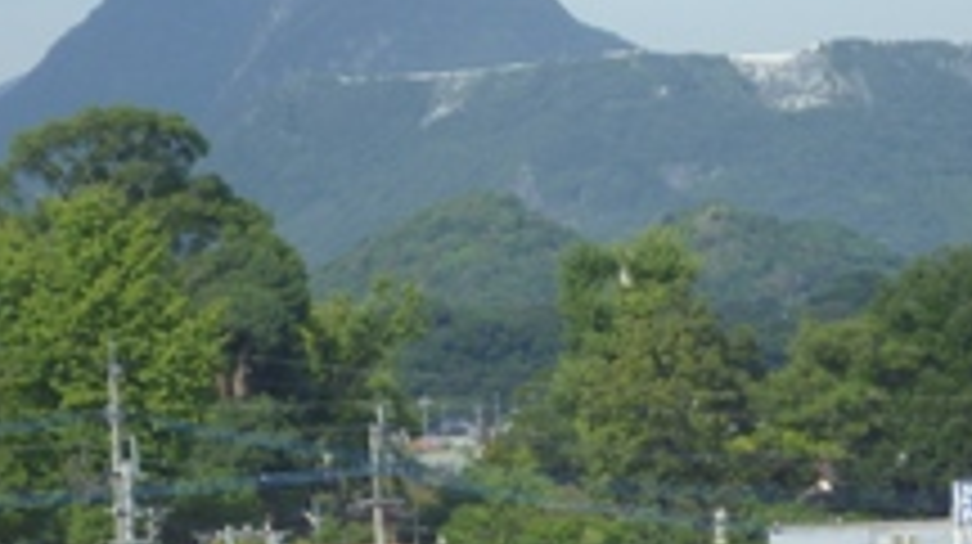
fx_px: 5819
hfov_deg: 9.5
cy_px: 126
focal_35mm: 226
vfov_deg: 5.4
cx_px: 648
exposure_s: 1/250
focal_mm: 20
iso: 100
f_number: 6.5
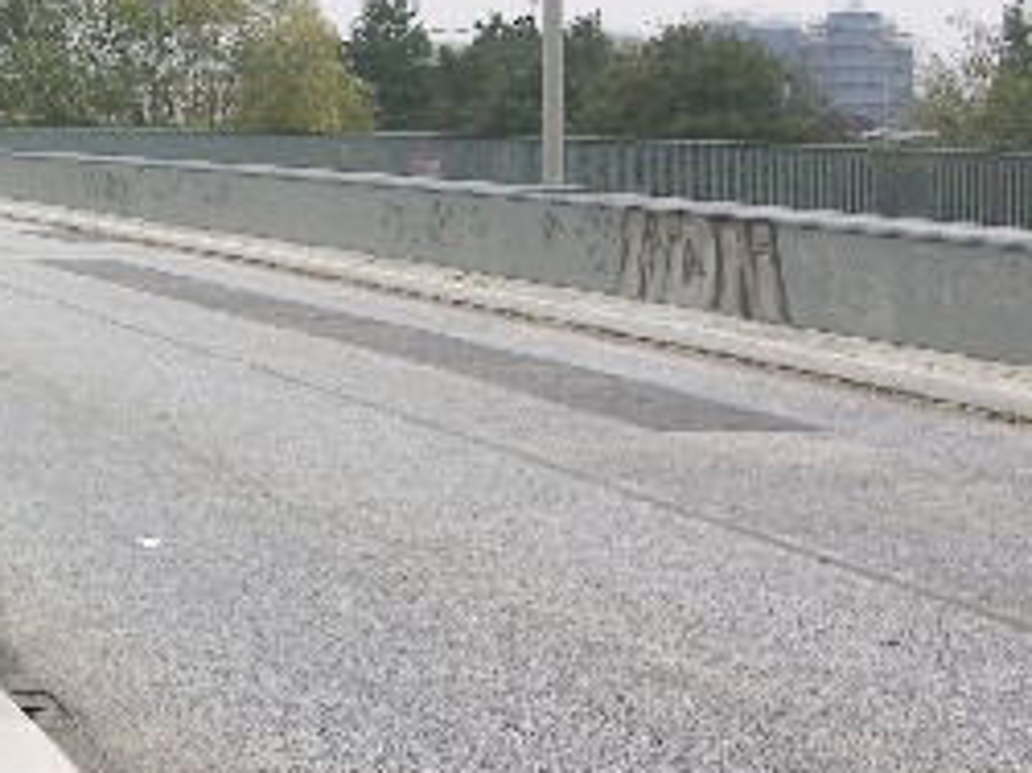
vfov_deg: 17.9
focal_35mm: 82
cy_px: 288
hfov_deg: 23.1
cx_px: 68
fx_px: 2443
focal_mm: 8.9
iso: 50
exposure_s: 1/31.8
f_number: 3.5
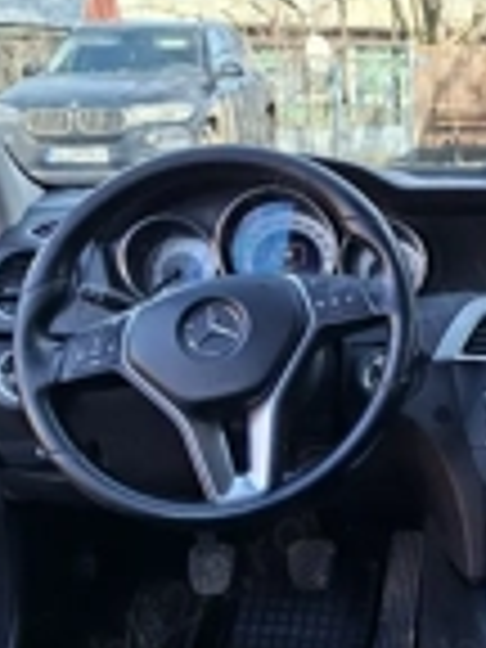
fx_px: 1198
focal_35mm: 64
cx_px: 603
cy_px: 324
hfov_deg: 21.1
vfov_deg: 30.3
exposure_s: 1/139
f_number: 1.8
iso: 50
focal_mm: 5.54
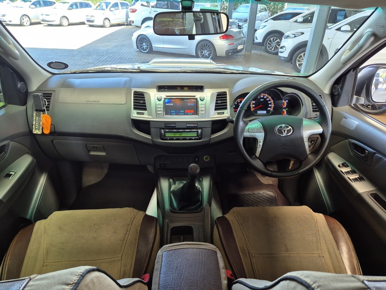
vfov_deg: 58.9
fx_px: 256
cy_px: 145
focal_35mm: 23
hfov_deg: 73.9
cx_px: 193
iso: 125
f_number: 1.8
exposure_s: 1/100
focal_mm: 5.4
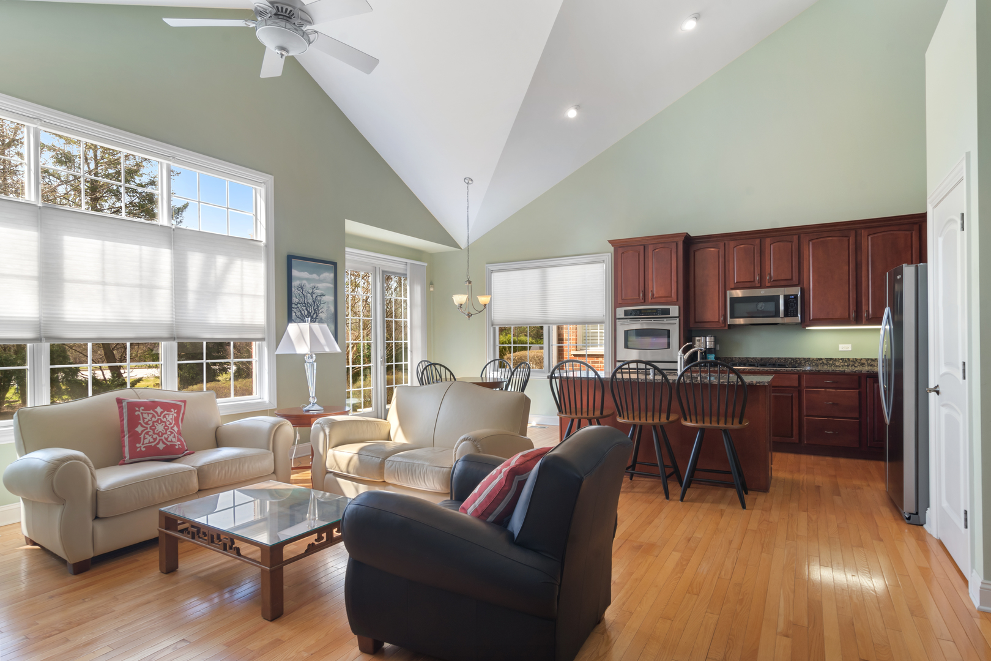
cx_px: 496
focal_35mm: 18
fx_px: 495
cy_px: 330
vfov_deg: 67.4
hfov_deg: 90.0
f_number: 9
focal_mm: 12
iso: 100
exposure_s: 1/3
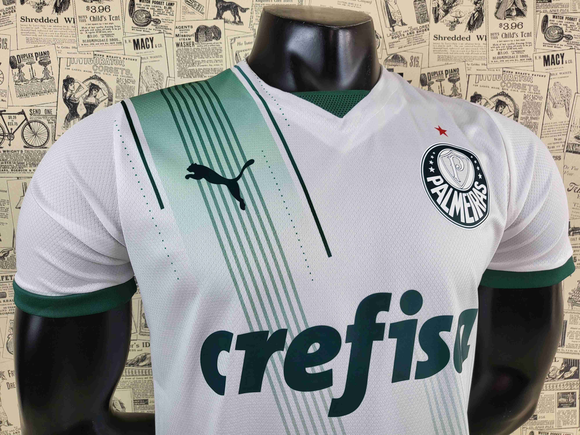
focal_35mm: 26
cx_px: 290
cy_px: 218
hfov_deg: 67.3
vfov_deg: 53.1
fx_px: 436
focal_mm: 4.25
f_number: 1.8
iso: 64
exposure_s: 1/100
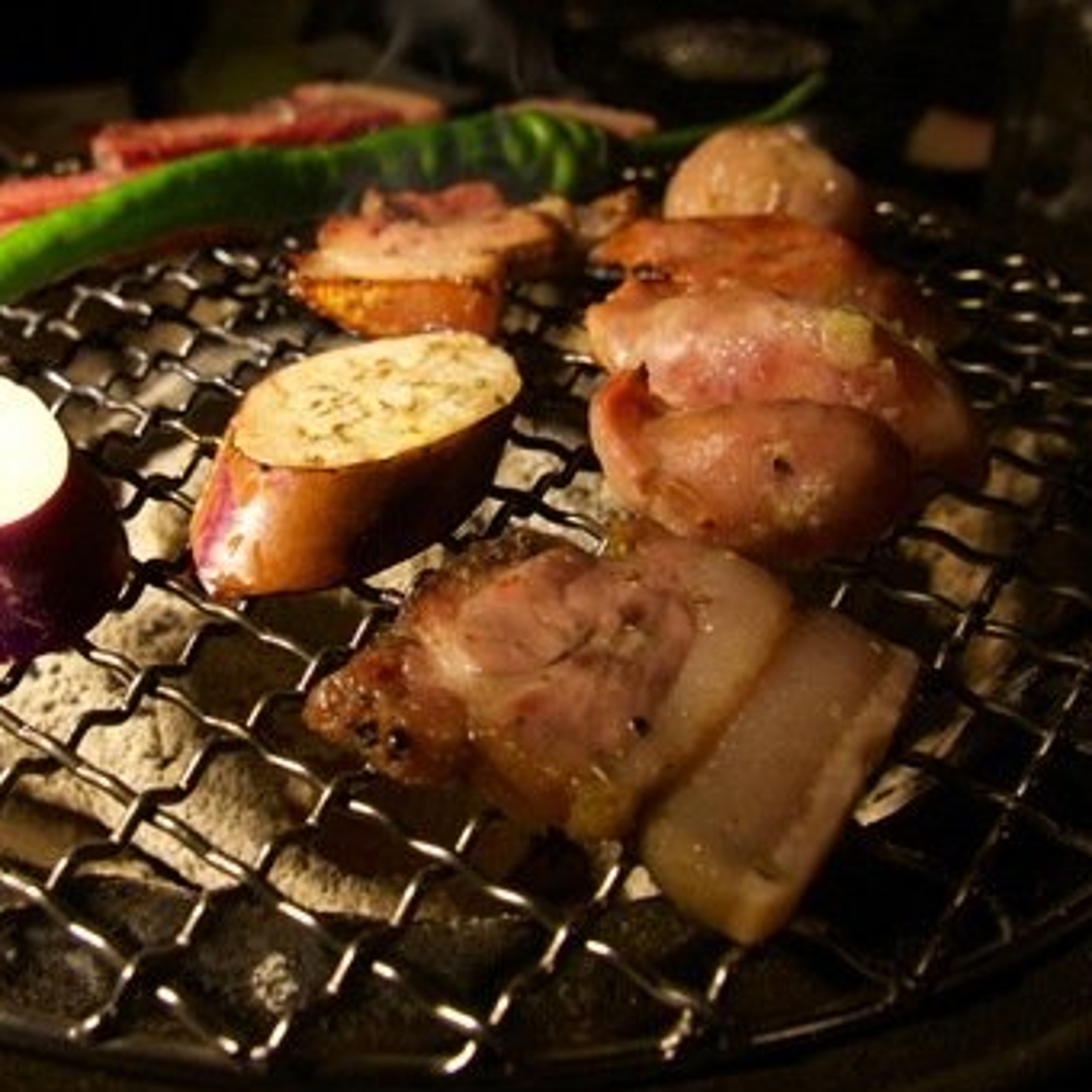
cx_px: 366
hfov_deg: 45.4
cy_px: 487
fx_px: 1285
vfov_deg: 46.0
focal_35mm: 36
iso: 200
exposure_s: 1/125
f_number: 4
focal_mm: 10.9
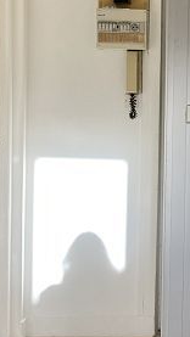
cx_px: 250
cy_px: 130
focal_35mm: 88
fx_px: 787
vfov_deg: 24.1
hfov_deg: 13.3
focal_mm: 3.99
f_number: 1.8
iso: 32
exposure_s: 1/121
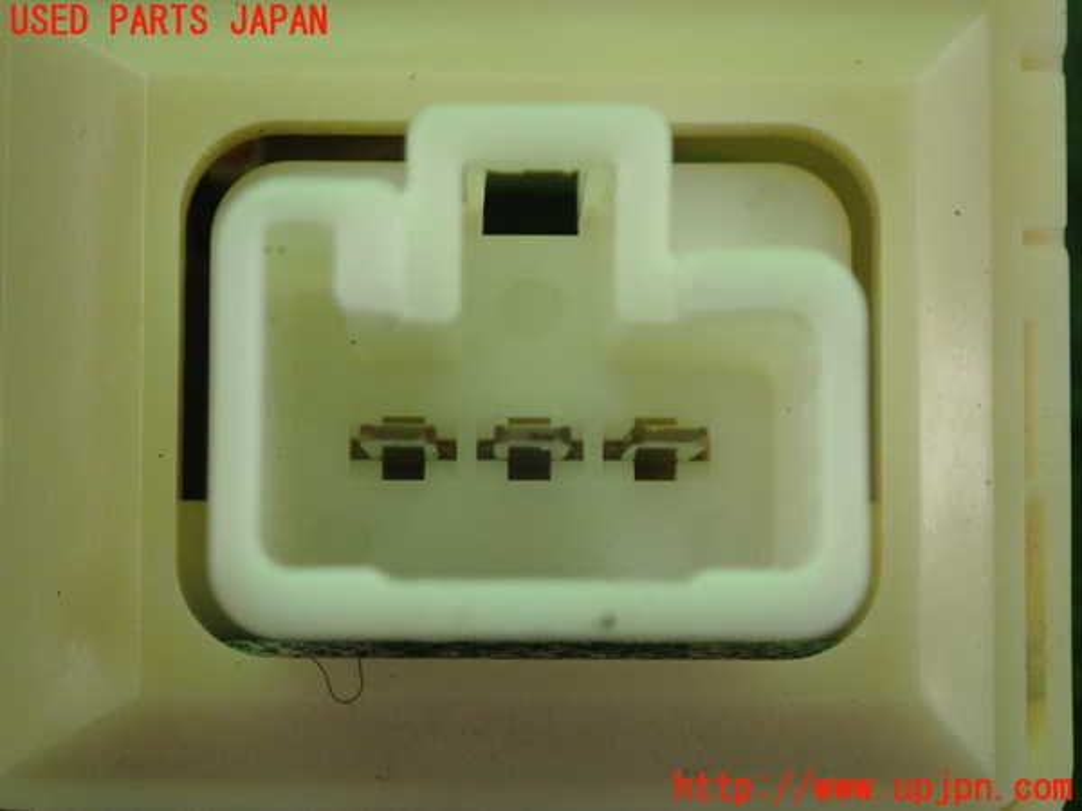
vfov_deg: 14.8
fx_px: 3126
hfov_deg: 19.6
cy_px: 406
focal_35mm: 100
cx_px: 541
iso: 800
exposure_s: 1/200
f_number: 4.9
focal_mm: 18
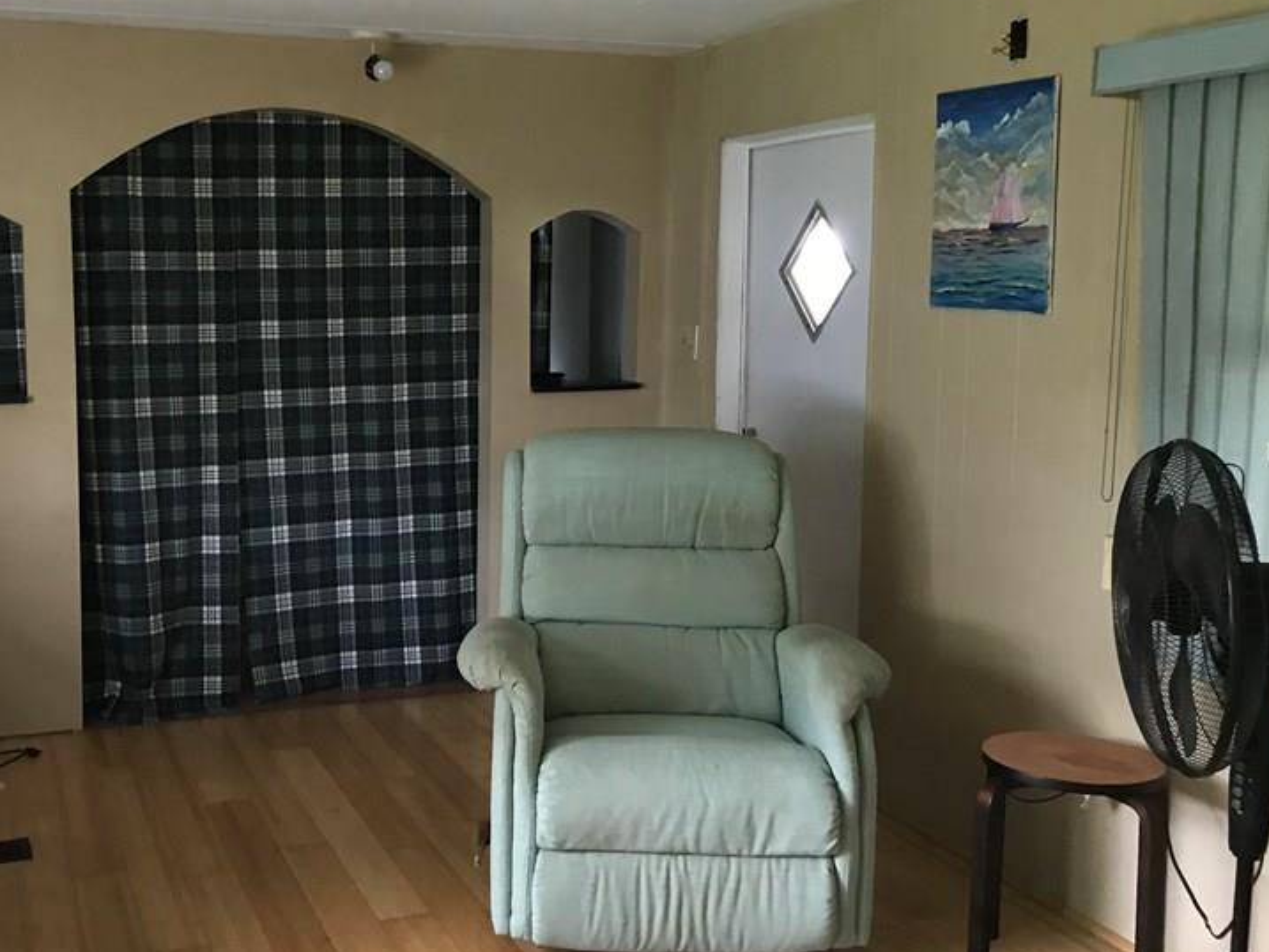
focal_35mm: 40
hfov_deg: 46.3
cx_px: 467
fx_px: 1467
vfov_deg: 36.0
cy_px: 453
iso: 100
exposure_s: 1/12
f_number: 1.8
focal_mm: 3.99
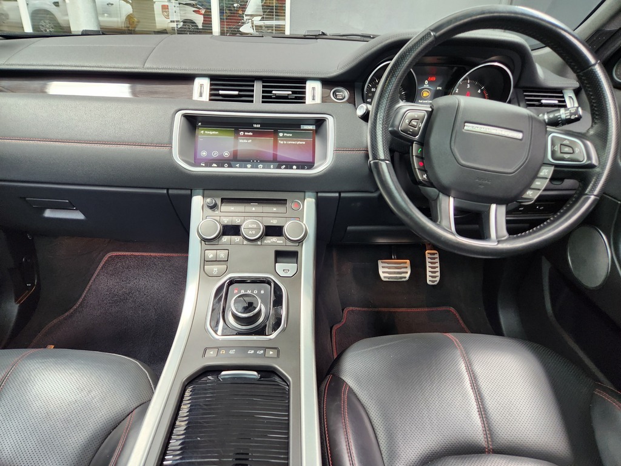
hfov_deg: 73.9
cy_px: 233
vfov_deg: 58.9
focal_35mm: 23
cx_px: 310
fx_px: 413
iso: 200
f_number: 1.8
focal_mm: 5.4
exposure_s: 1/100
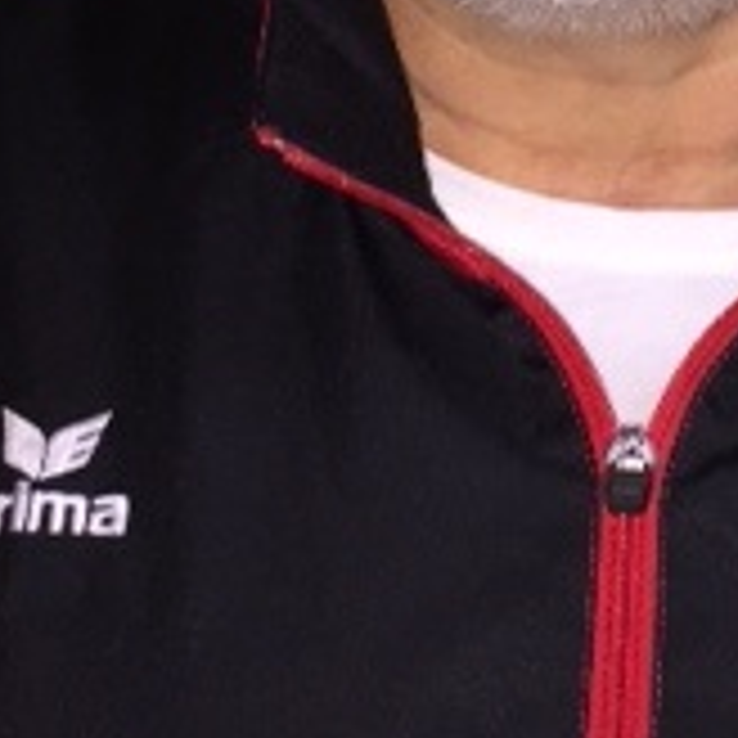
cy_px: 18
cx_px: 630
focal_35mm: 100
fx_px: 2412
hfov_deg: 17.2
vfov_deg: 17.0
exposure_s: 1/33
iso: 50
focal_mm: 4.15
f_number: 2.2
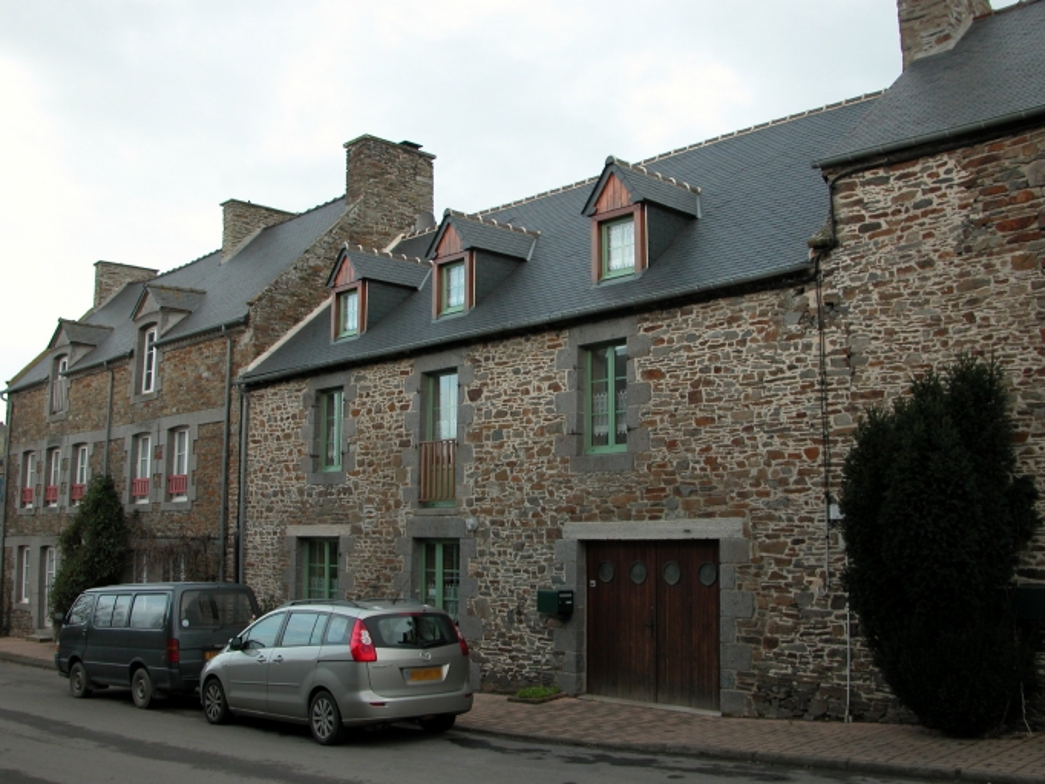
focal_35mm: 35
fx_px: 1057
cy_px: 392
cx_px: 522
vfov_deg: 40.7
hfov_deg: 52.6
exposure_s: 1/151
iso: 100
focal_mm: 8.9
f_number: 4.5
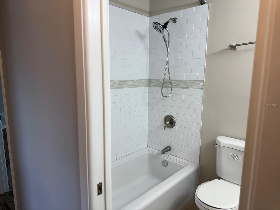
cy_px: 105
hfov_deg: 71.6
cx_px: 140
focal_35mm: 24
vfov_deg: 56.8
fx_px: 194
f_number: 1.78
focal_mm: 6.76
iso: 100
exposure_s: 1/120
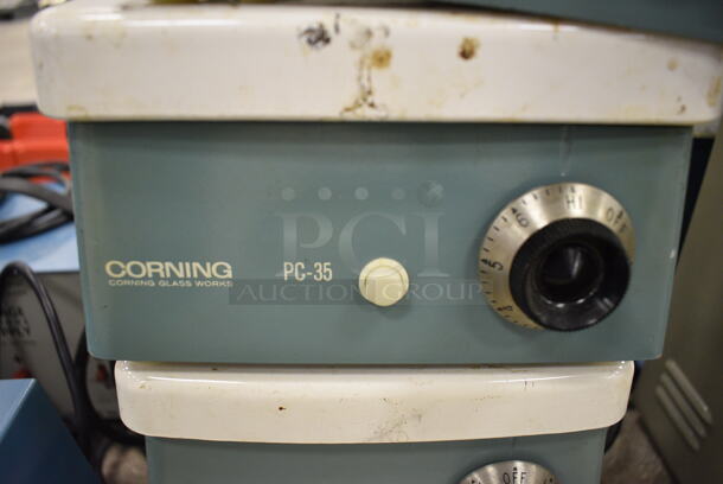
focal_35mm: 27
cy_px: 242
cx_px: 362
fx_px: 543
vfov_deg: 48.0
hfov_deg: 67.3
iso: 1400
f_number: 4
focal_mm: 18
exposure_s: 1/60
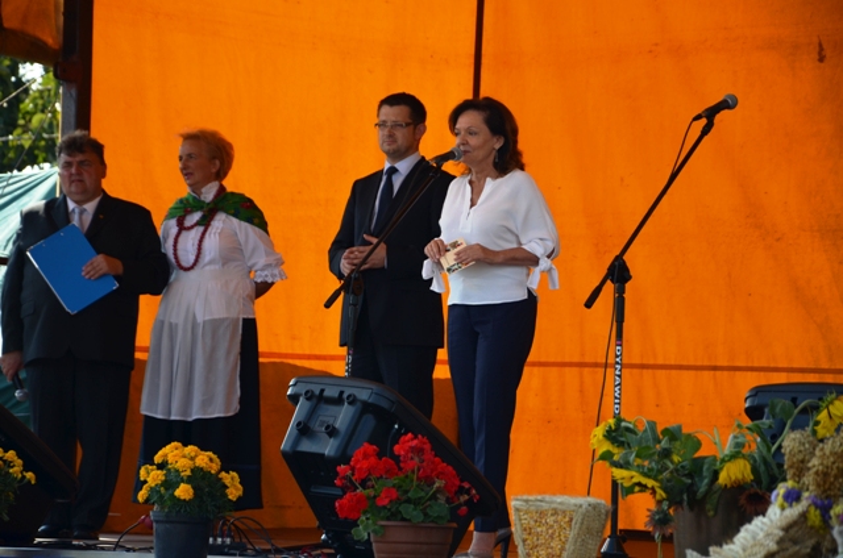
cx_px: 422
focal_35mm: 158
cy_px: 279
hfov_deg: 13.1
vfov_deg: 8.7
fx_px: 3681
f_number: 5.6
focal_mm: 105
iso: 200
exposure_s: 1/500
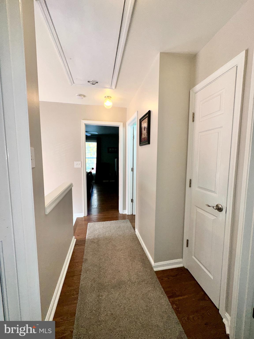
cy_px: 170
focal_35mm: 14
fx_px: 137
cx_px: 127
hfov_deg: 85.7
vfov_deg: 102.1
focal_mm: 2.22
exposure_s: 1/122
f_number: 2.2
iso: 64
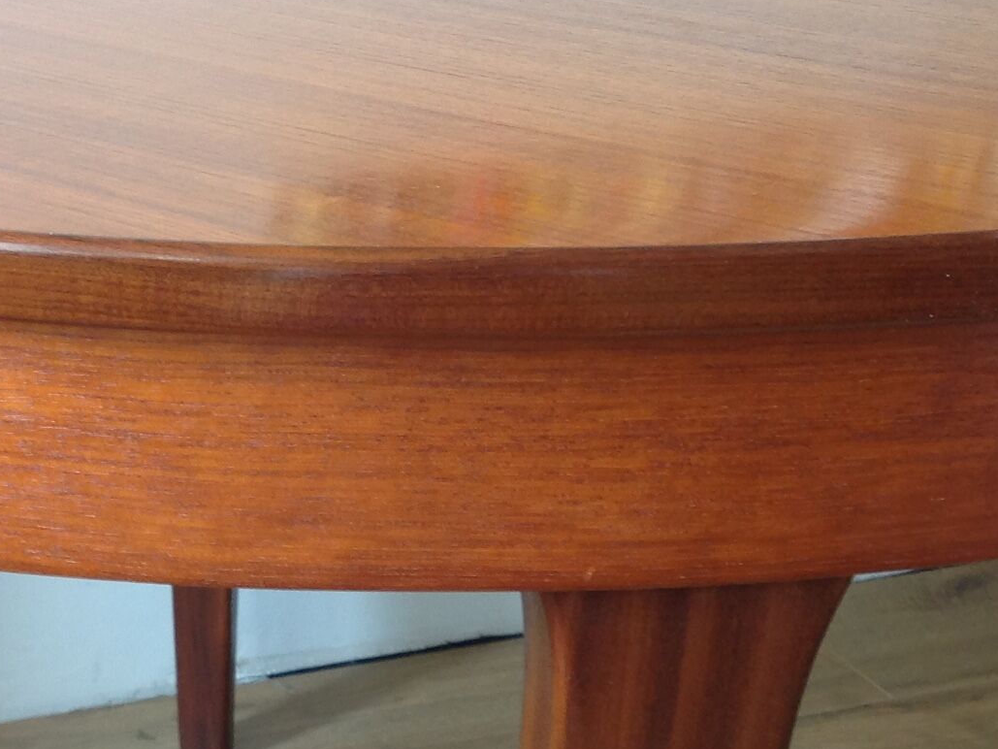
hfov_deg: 22.0
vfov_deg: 16.6
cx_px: 209
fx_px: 2537
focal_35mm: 88
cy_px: 631
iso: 64
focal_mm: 4.28
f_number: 2.4
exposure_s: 1/15
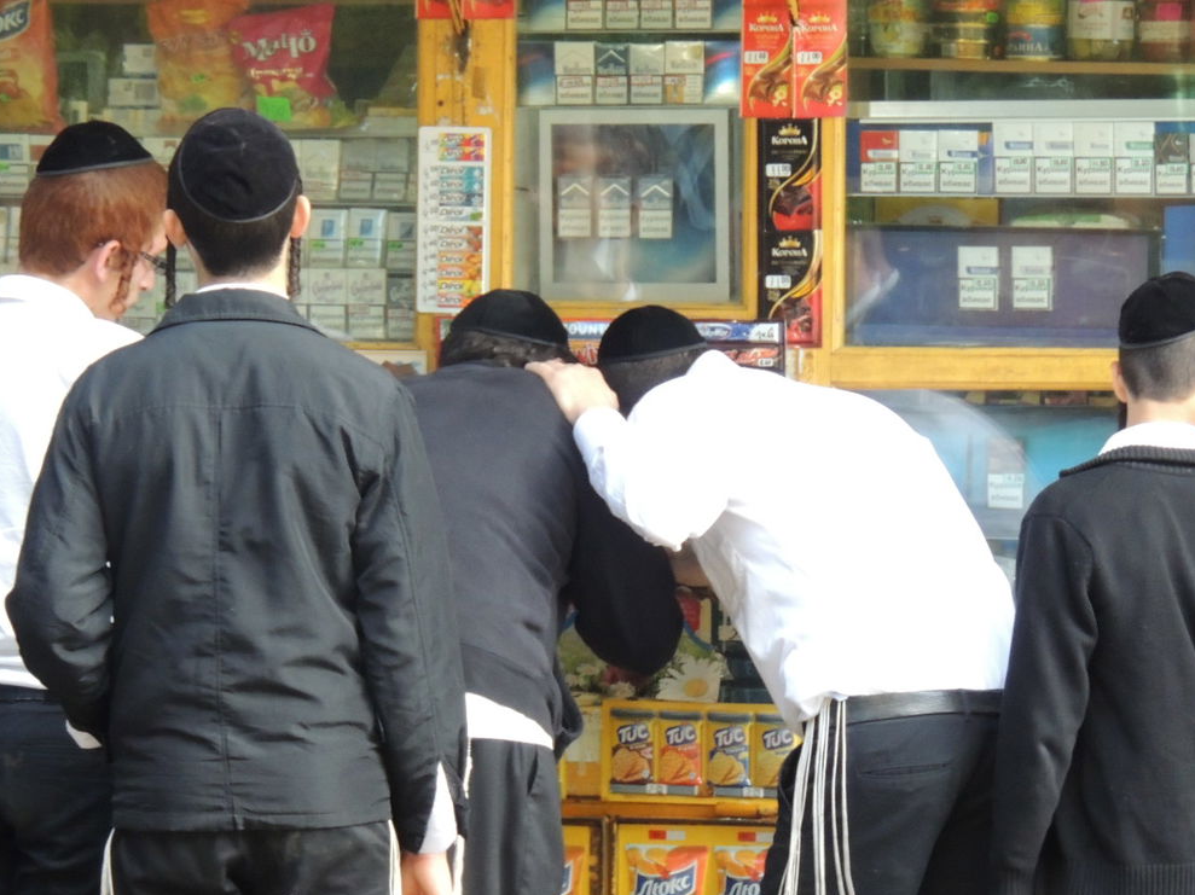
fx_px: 9041
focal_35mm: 262
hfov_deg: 7.6
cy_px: 518
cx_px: 586
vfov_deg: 5.7
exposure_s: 1/30
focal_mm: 33
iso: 560
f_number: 4.6
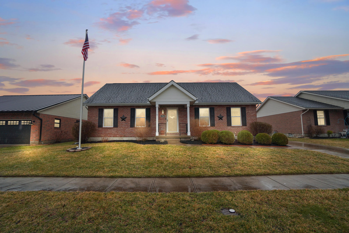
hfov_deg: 100.4
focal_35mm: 15
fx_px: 145
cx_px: 174
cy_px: 116
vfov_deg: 77.3
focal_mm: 10
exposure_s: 1/200
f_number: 4
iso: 100
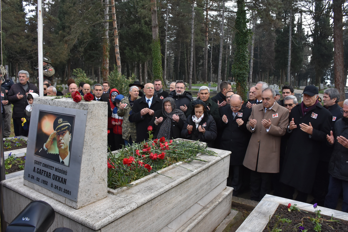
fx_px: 261
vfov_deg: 48.0
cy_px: 116
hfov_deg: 67.4
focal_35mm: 27
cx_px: 174
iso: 800
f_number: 8
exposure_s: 1/250
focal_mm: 18
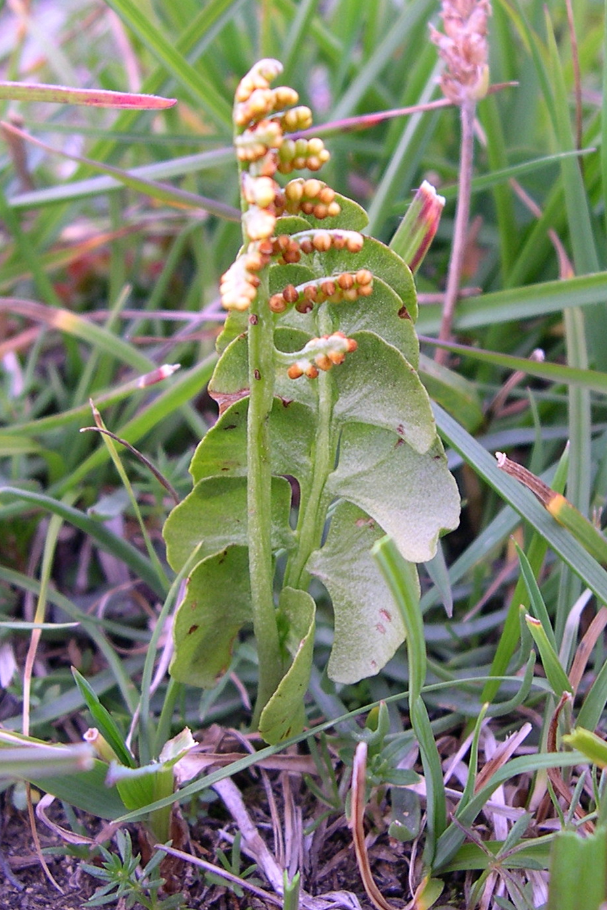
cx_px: 310
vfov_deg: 48.5
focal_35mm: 40
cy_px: 452
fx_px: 1012
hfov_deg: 33.4
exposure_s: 1/42
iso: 100
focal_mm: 8
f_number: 2.8
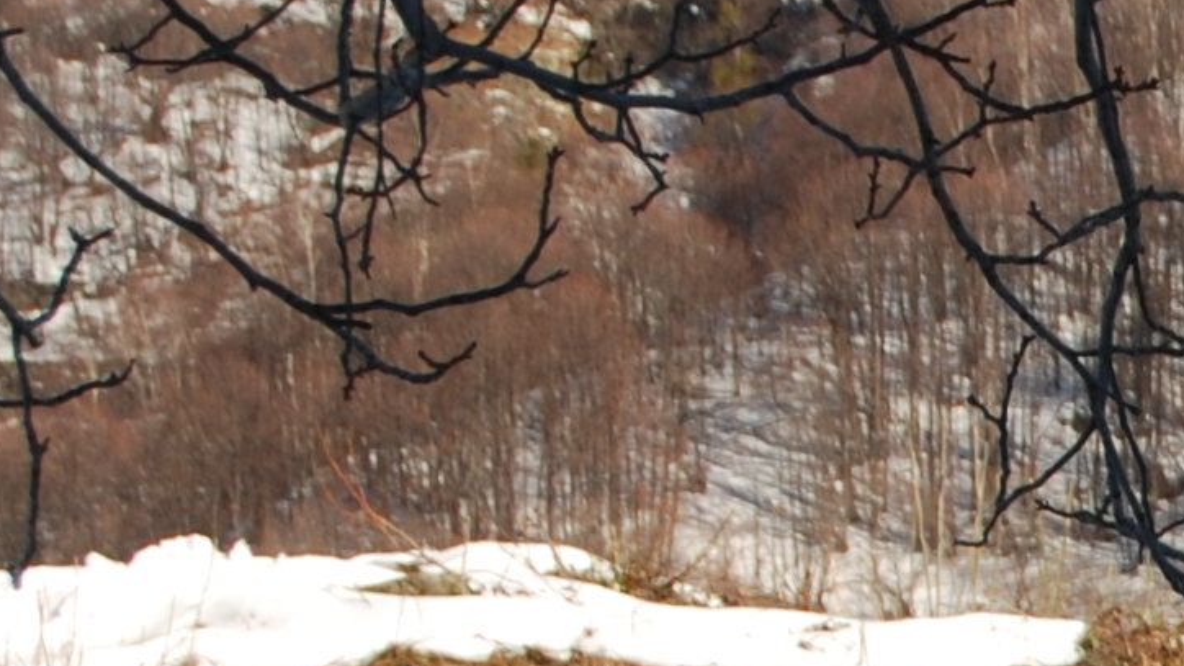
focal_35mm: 463
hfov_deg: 4.6
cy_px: 1214
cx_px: 2685
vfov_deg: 2.6
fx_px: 14528
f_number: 6.3
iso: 100
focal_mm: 55
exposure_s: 1/250
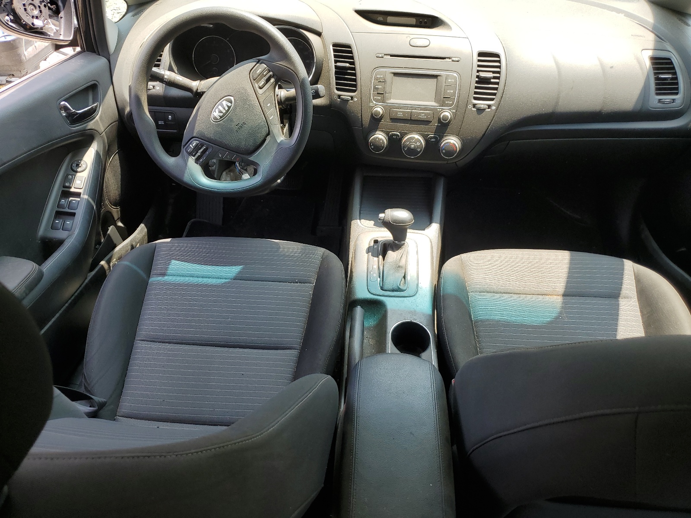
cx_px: 346
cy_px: 259
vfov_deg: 53.1
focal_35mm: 26
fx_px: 519
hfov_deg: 67.3
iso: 50
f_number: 1.5
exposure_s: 1/357
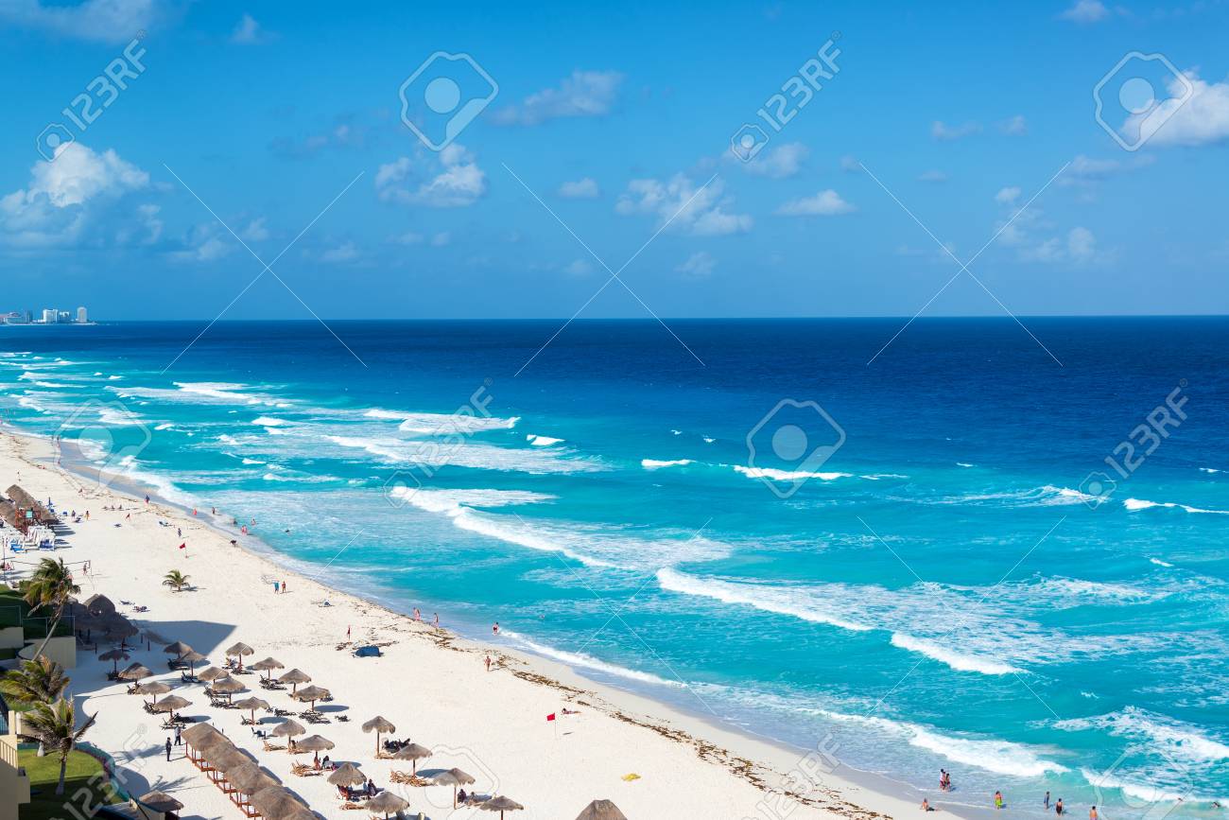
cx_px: 614
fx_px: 1775
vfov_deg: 26.0
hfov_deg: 38.2
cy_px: 410
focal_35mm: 52
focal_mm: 52
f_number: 8
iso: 200
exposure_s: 1/640
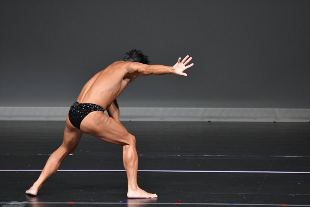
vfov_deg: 3.1
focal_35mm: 450
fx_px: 3873
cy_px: 104
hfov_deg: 4.6
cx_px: 155
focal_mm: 300
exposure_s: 1/400
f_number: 5.6
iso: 4000
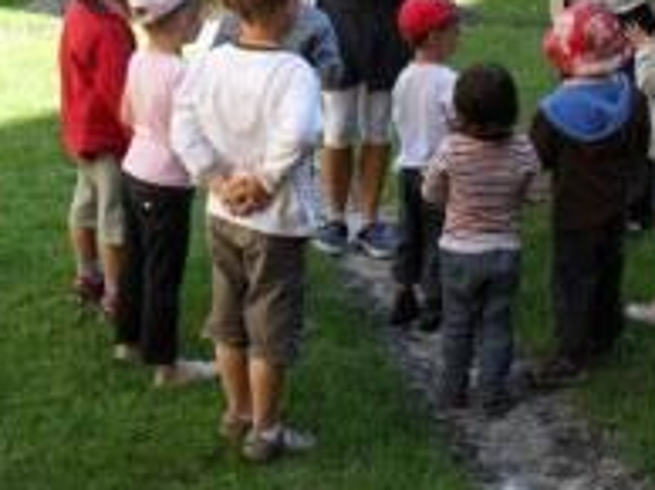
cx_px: 429
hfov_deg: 24.1
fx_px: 1531
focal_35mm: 81
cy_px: 41
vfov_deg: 17.9
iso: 100
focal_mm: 6.3
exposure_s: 1/180
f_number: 3.2
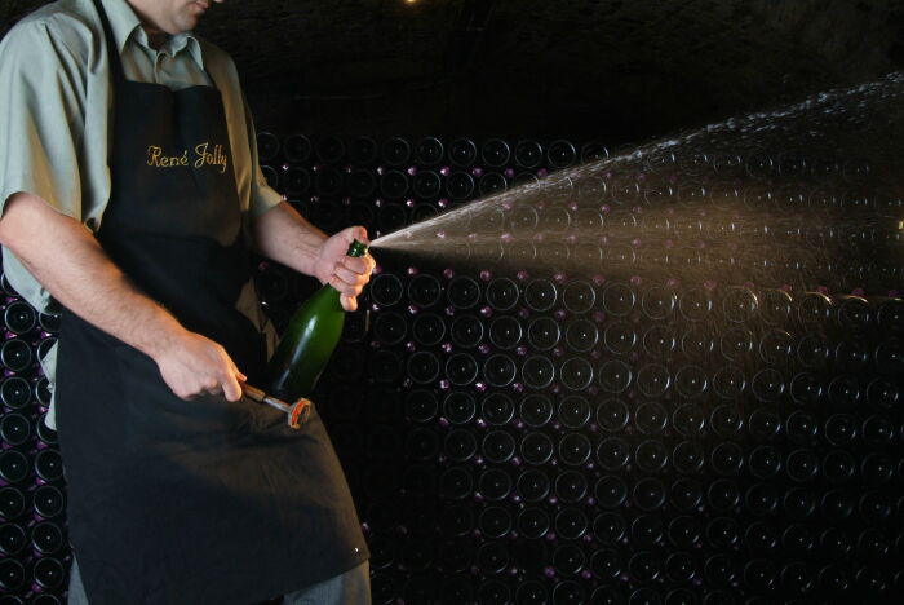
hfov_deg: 53.1
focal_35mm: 36
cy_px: 302
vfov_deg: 36.9
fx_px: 905
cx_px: 452
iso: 800
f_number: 11
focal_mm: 24
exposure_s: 1/30
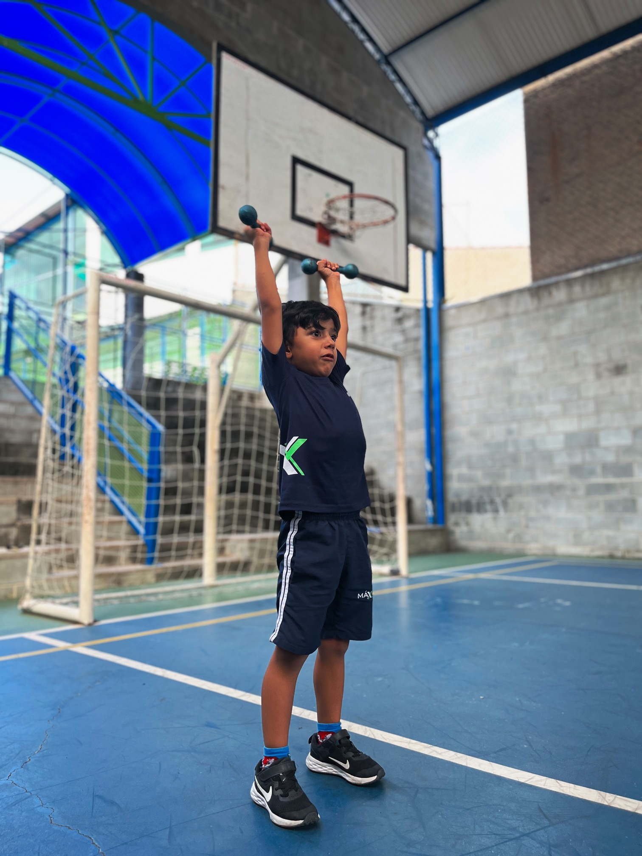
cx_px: 321
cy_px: 428
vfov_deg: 67.3
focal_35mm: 26
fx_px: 643
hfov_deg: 53.1
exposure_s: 1/122
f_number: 1.6
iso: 100
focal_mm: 5.1
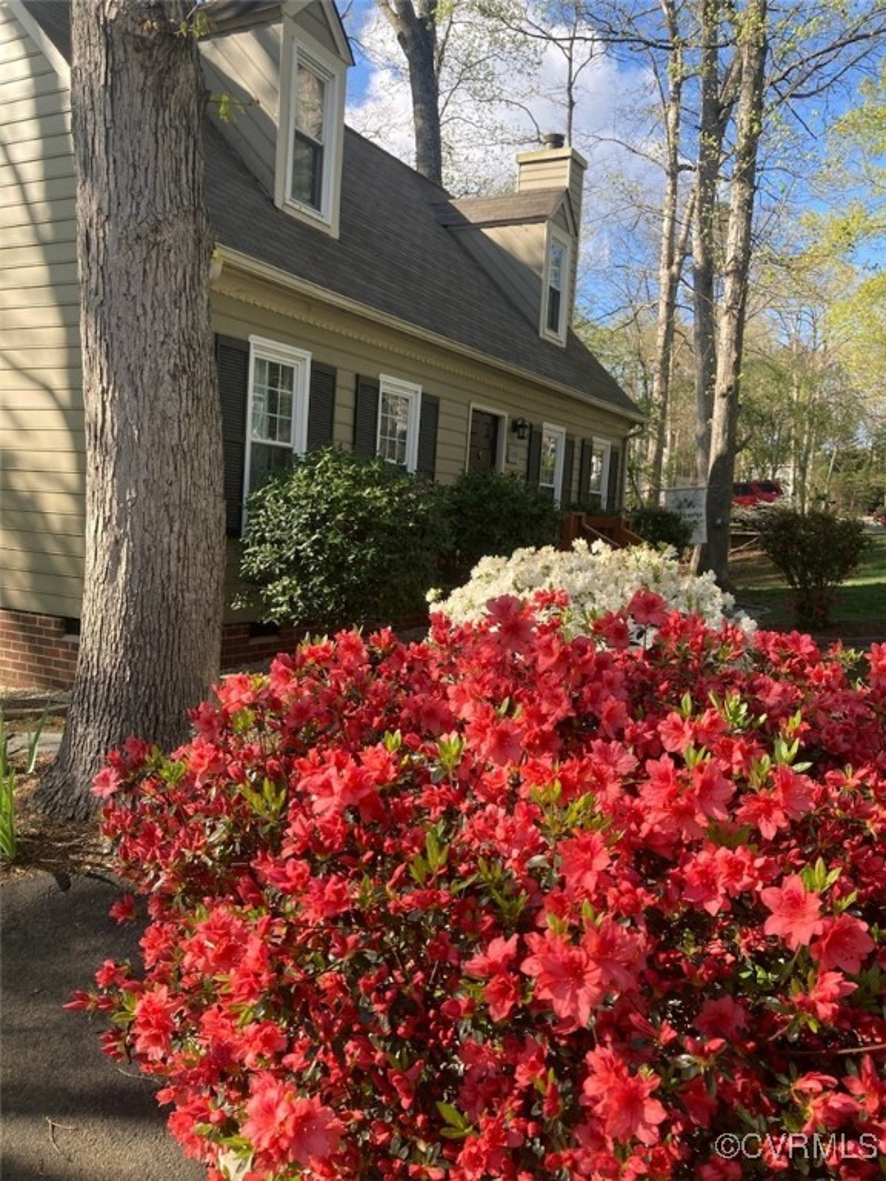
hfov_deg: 49.7
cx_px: 443
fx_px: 956
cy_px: 590
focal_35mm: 28
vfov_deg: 63.4
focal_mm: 3.99
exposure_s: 1/437
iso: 20
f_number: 1.8
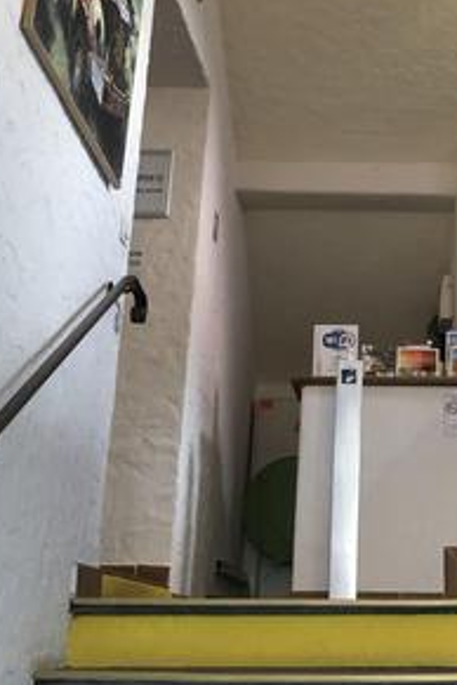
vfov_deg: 33.1
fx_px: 1142
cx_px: 419
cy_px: 228
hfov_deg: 22.0
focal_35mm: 60
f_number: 1.8
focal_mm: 3.99
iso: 40
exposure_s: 1/25
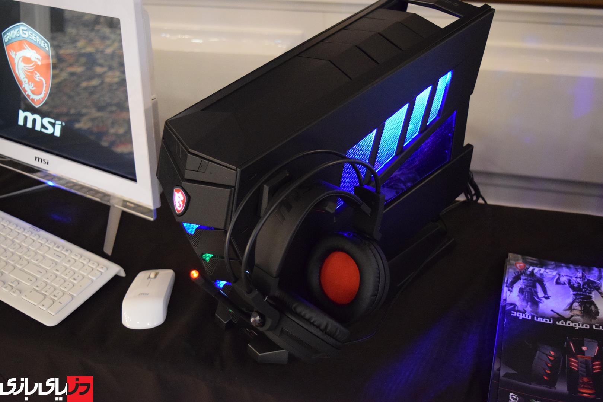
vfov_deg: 33.0
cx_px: 302
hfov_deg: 47.9
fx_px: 678
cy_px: 201
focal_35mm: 40
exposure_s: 1/40
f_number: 4
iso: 6400
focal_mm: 27
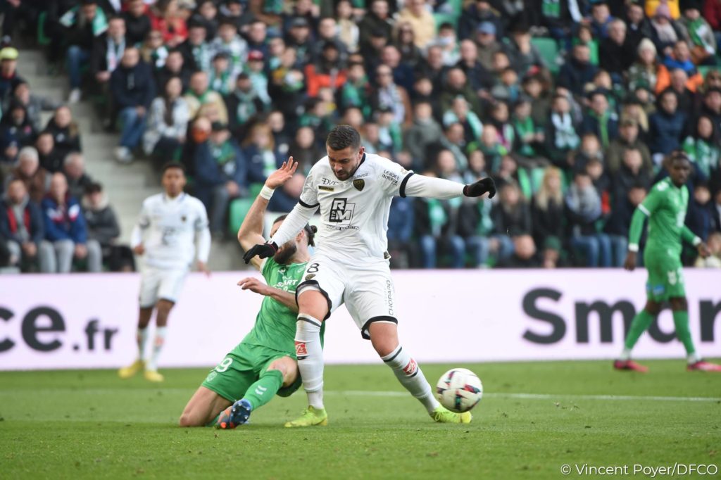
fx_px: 8008
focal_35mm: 400
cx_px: 360
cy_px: 240
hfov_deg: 5.2
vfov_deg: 3.4
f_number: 4
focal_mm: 400
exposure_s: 1/1000
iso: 1600
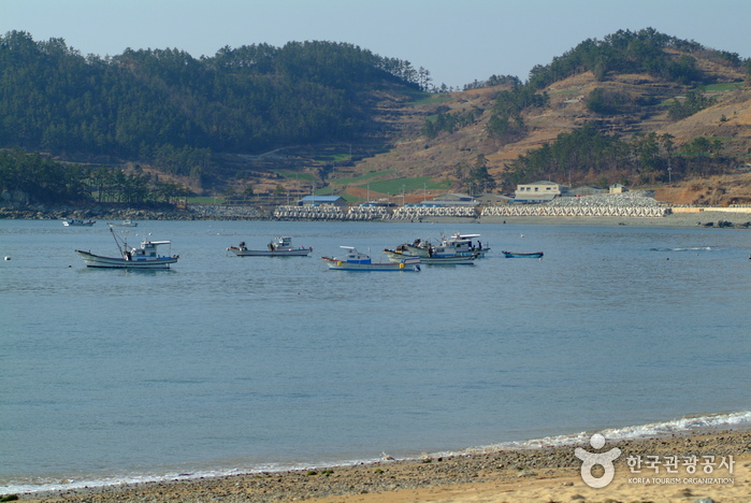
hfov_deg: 15.9
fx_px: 2694
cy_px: 252
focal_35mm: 129
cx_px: 376
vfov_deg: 10.7
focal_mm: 86
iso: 200
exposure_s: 1/1500
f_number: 4
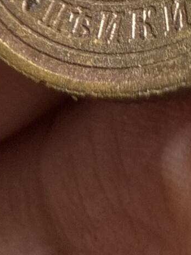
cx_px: 144
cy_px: -152
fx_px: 685
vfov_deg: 18.2
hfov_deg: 15.8
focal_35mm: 93
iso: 400
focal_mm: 2.22
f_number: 2.2
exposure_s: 1/86
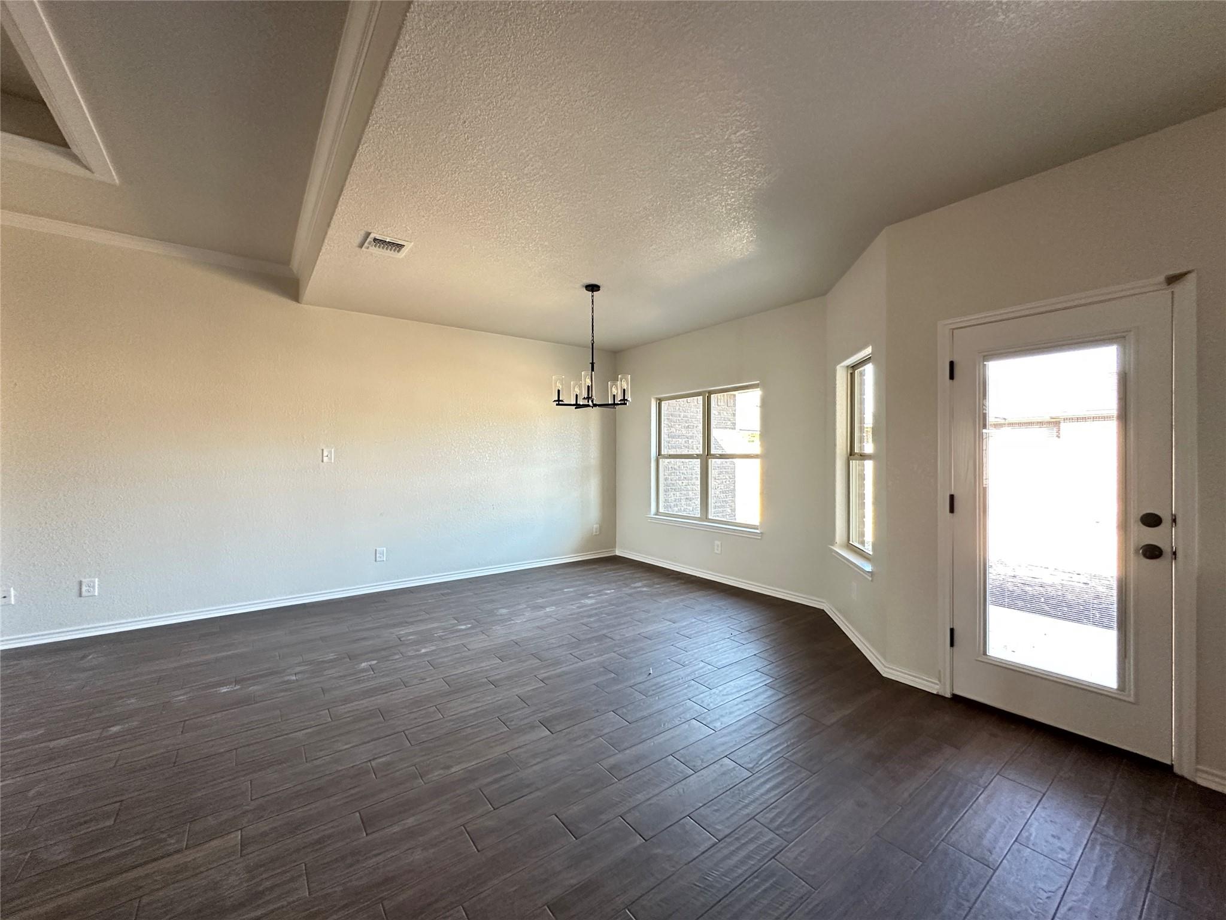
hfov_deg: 102.1
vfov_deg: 85.7
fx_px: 496
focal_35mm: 14
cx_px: 613
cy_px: 460
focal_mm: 2.22
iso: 320
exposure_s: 1/95
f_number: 2.2
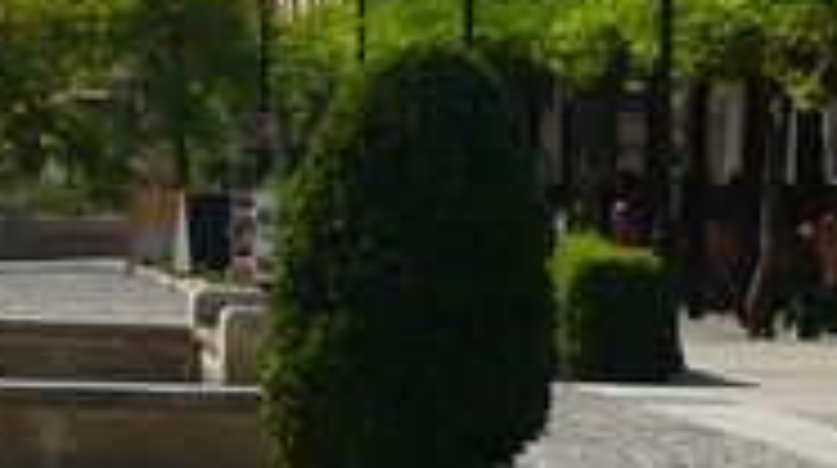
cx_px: 144
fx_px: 7313
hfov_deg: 6.5
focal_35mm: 330
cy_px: -207
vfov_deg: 3.7
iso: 100
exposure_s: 1/250
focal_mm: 15.8
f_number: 4.5
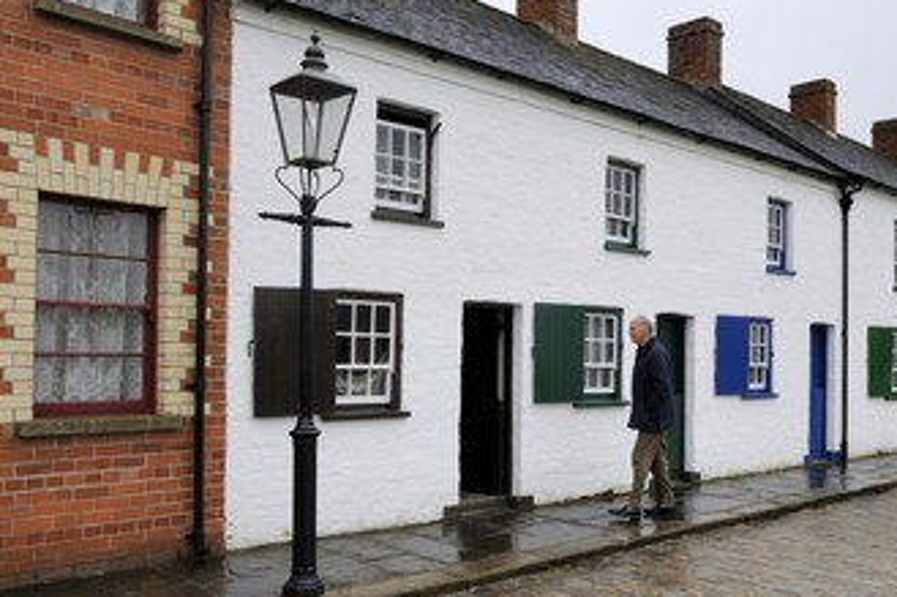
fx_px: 921
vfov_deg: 35.8
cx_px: 529
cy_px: 343
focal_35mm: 37
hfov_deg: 51.6
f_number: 16
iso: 800
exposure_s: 1/160
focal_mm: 29
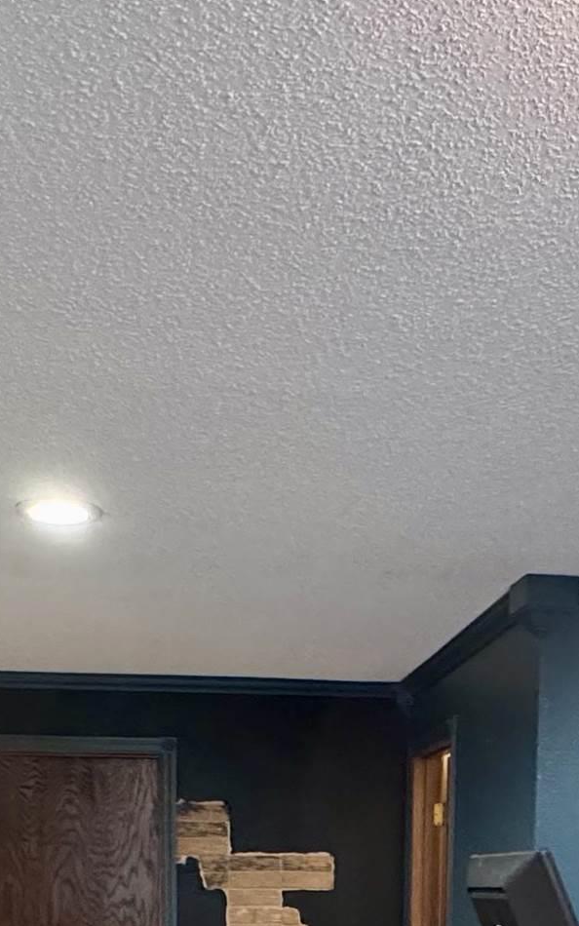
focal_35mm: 48
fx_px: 1212
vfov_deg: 35.6
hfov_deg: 26.9
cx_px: 290
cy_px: 1022
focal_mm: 2.22
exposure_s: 1/60
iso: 1000
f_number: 2.2
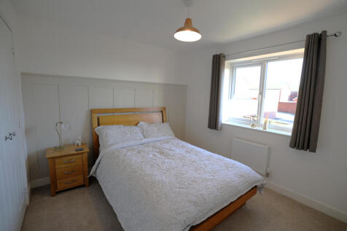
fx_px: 154
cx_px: 174
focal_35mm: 16
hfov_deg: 96.8
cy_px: 116
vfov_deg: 73.7
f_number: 5.6
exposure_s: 1/200
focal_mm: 16
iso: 1000
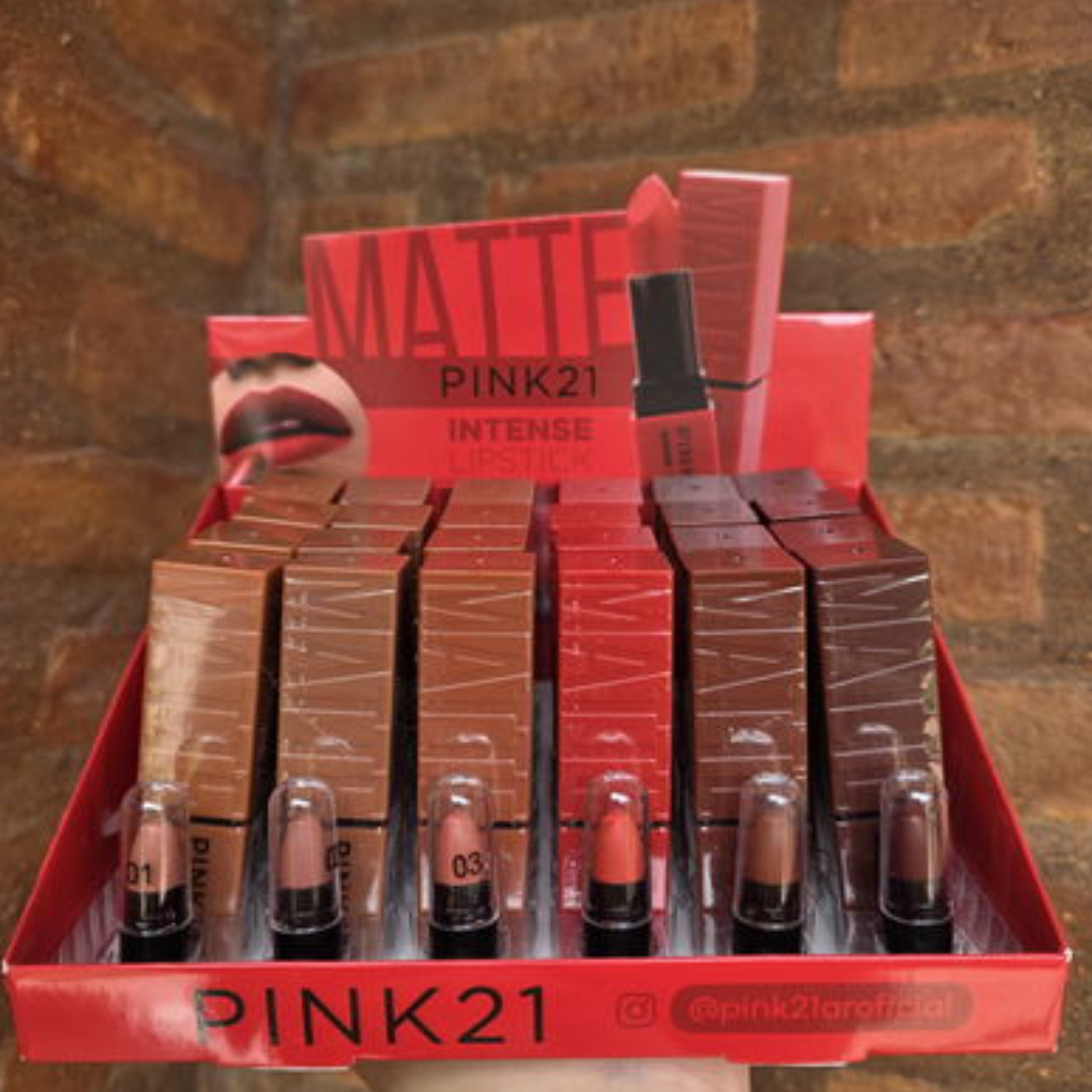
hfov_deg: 57.3
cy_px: 518
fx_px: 999
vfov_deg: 57.3
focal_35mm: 28
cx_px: 536
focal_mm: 6.3
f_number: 1.7
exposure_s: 1/180
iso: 25
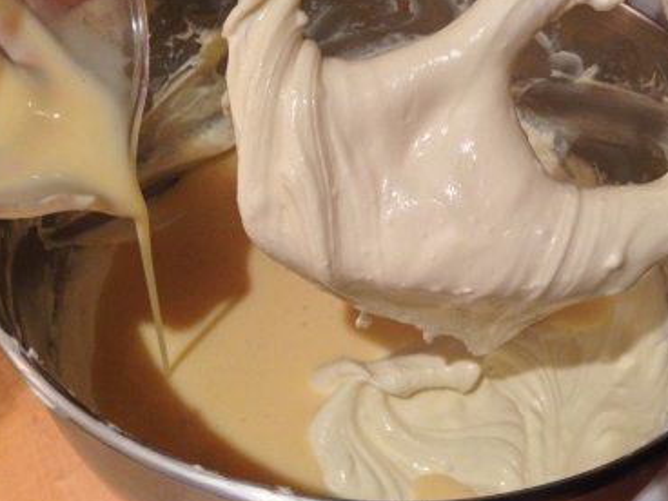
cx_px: 419
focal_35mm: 43
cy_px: 201
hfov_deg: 43.5
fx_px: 830
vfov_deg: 33.5
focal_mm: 4.12
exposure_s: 1/20
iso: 320
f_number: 2.4
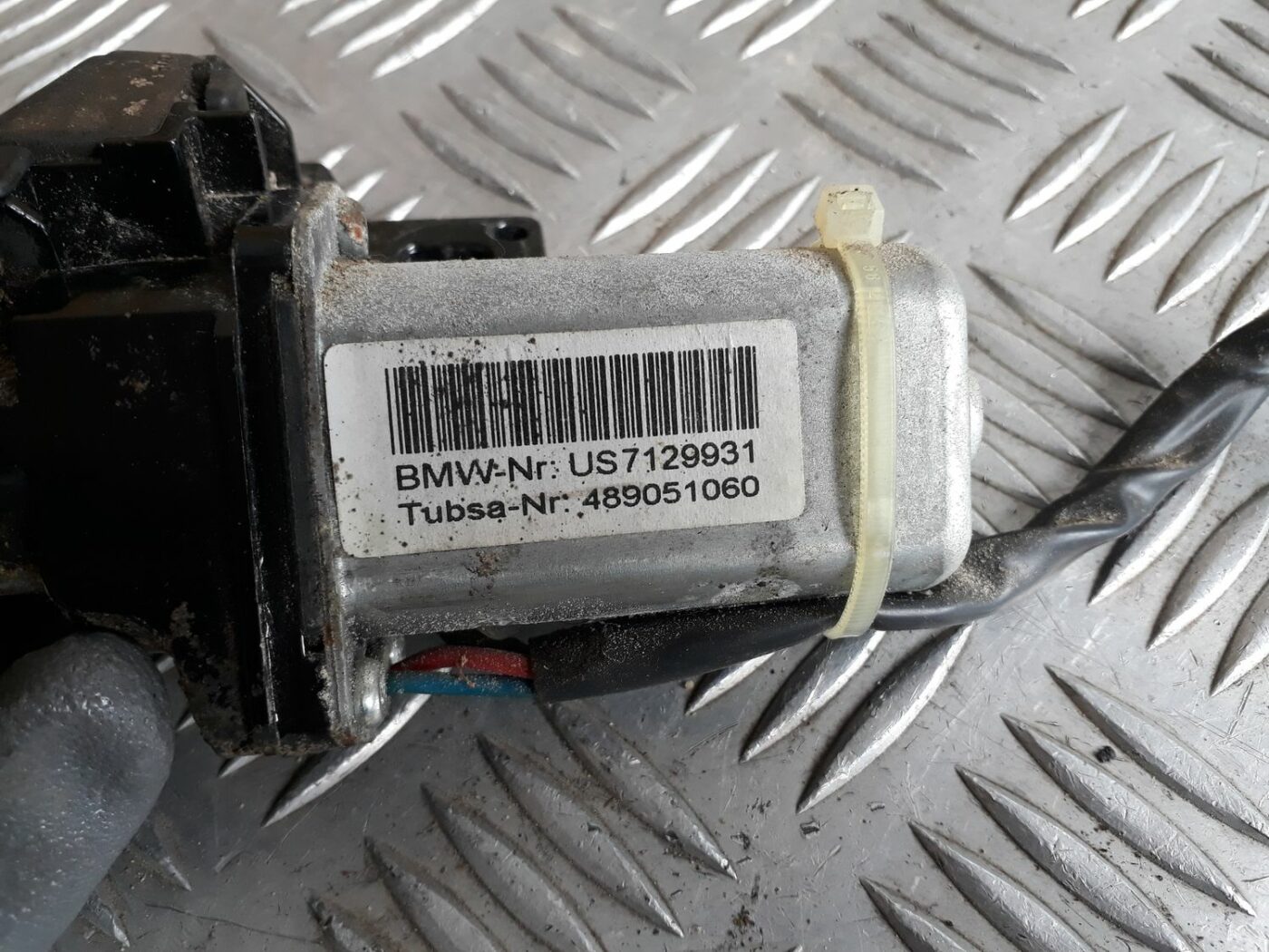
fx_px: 990
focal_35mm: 27
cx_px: 634
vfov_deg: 51.4
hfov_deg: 65.3
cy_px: 476
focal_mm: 3.6
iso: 80
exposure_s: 1/33
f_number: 1.9
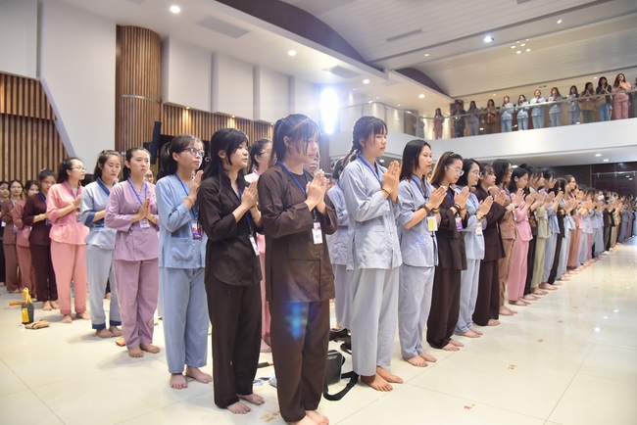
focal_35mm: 24
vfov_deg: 53.2
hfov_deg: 73.7
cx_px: 318
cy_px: 212
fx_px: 425
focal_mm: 24
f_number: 4
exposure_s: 1/125
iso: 1250
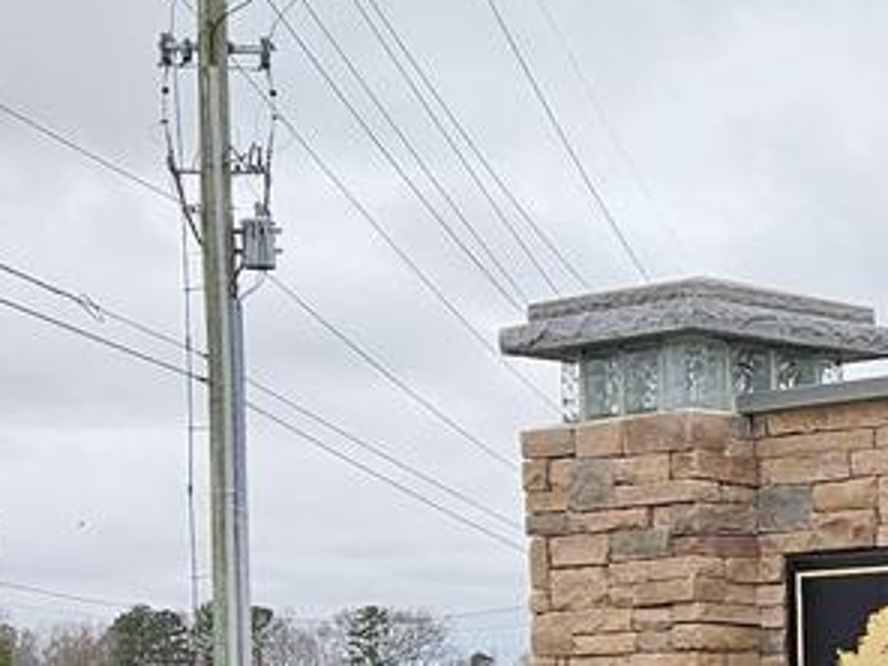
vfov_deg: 12.9
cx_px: 1329
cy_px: 786
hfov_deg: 16.1
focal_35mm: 112
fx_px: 2873
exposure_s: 1/447
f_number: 1.8
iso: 40
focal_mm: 5.4
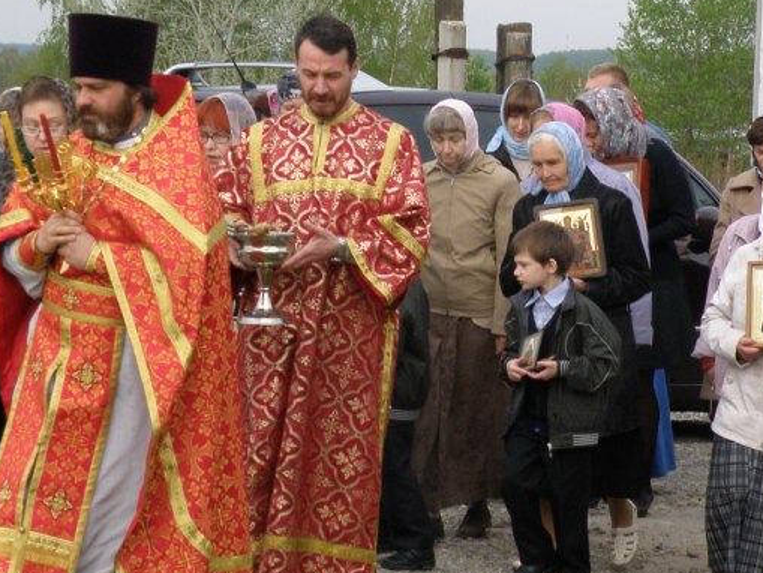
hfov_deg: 11.1
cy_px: 248
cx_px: 541
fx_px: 3902
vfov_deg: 8.4
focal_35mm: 177
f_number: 3.9
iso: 160
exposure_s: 1/640
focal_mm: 15.63
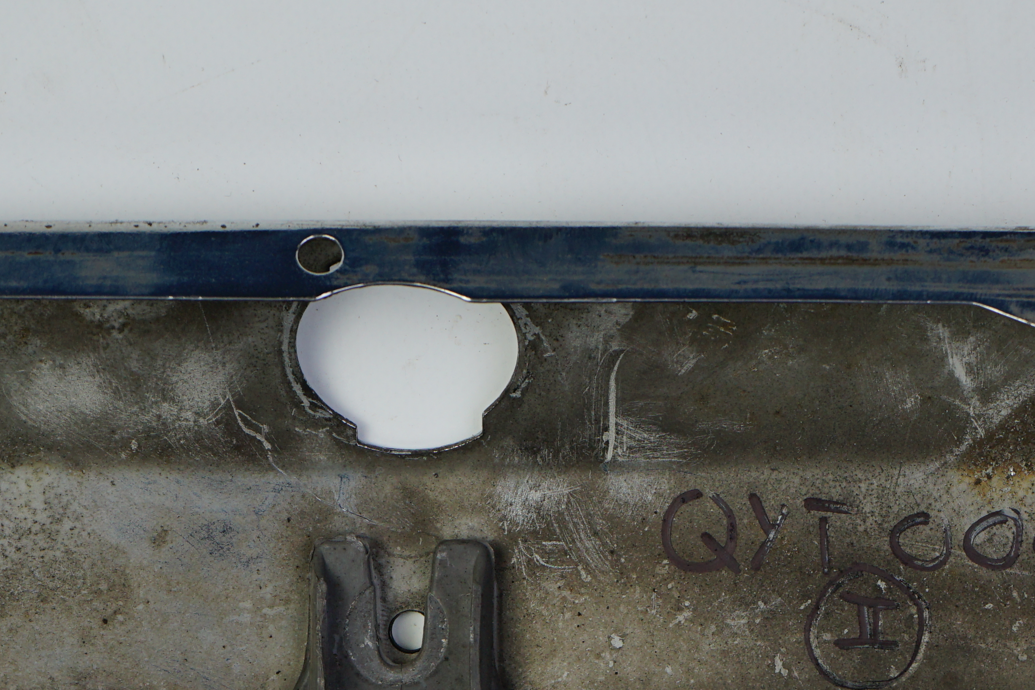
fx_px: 4916
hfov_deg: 12.0
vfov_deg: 8.0
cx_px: 896
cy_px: 606
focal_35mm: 171
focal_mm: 70
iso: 200
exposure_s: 1/160
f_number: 8
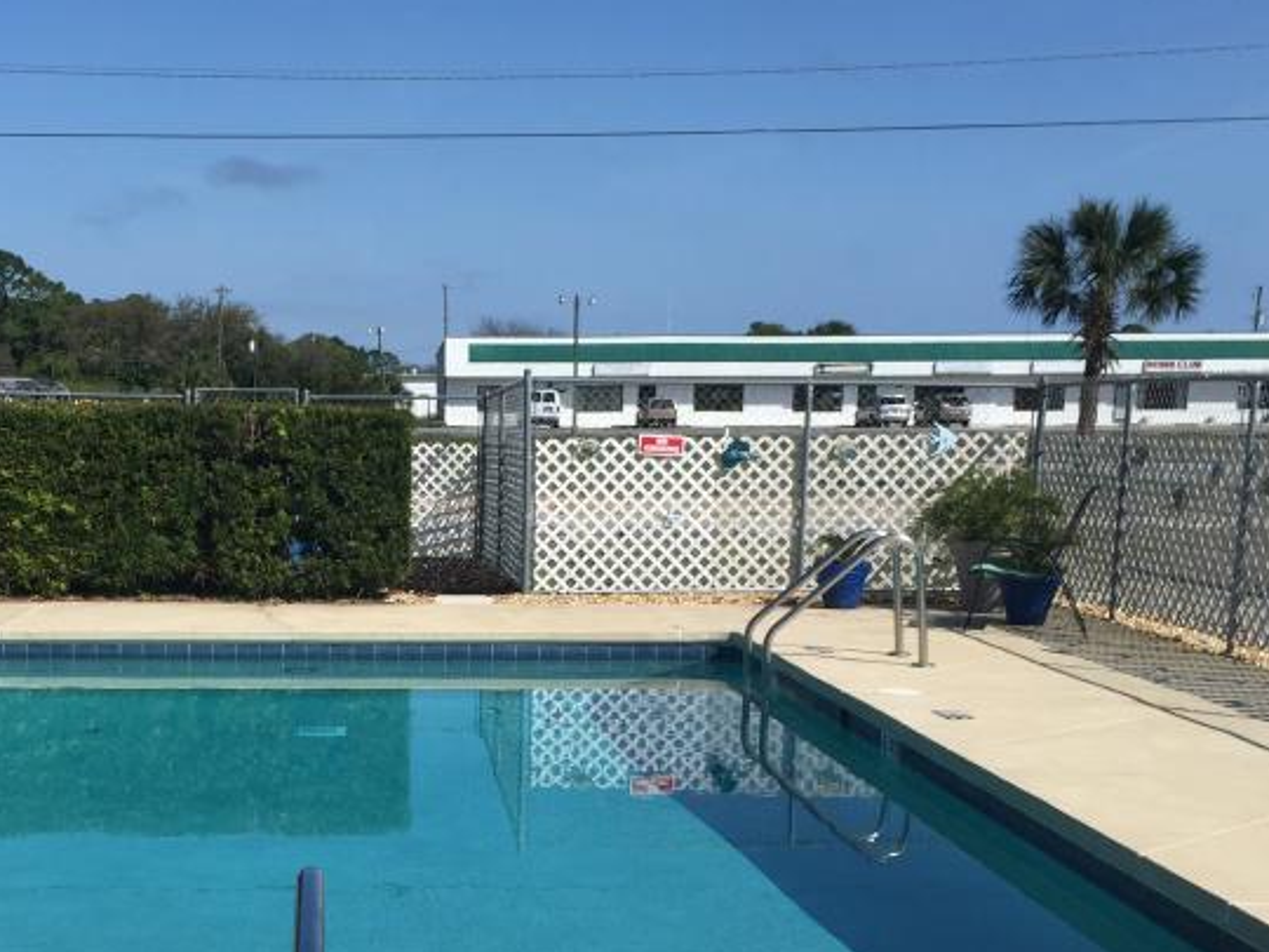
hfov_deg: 34.3
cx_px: 329
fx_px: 2016
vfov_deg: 26.2
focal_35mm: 55
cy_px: 739
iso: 32
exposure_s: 1/3300
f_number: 2.2
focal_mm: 4.15
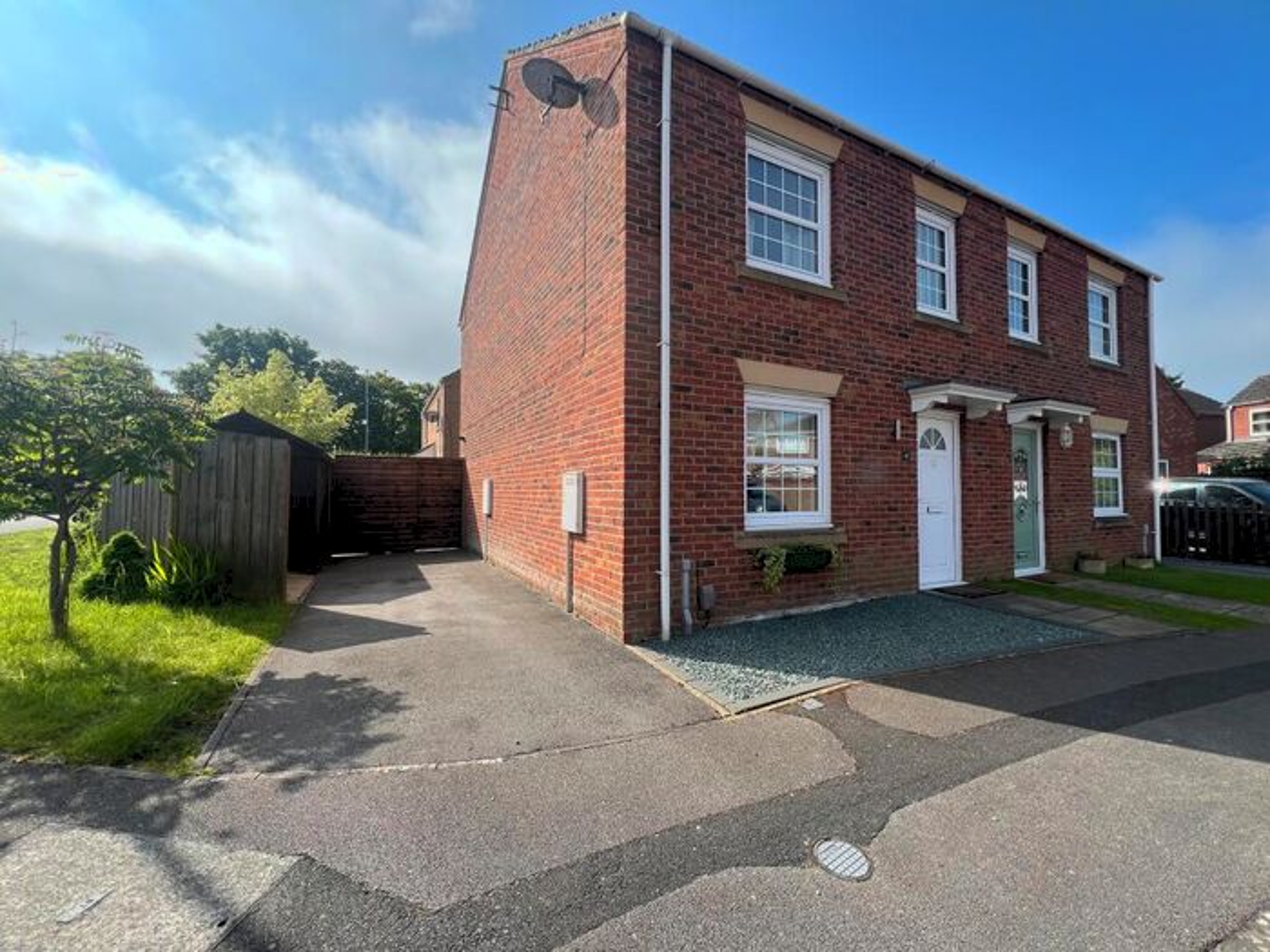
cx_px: 635
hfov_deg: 106.2
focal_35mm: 13
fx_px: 477
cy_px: 476
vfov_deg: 89.9
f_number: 1.8
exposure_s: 1/1024
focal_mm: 1.57
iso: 32
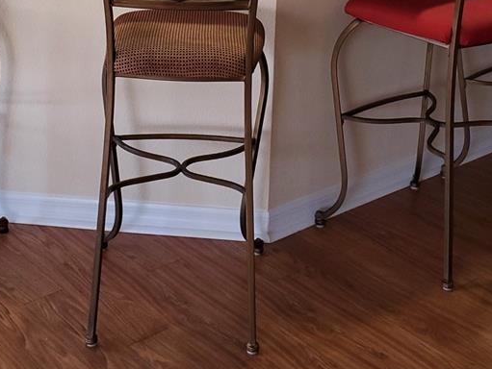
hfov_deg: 31.5
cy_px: -62
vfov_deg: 22.4
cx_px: 188
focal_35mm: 61
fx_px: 868
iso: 200
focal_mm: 4.3
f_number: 2.4
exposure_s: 1/60
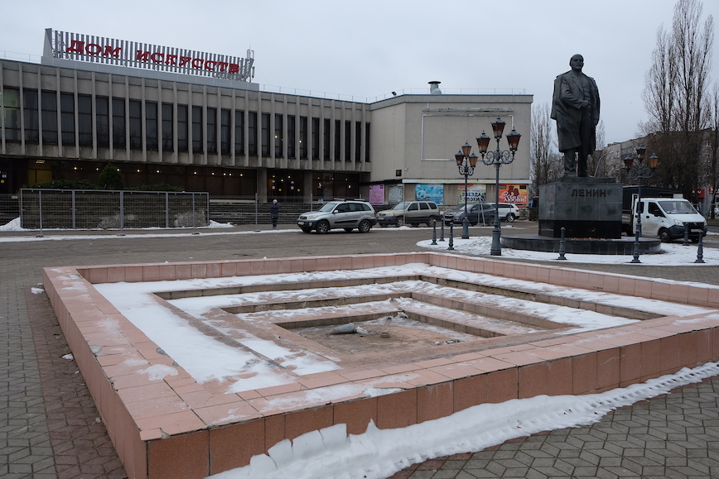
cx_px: 365
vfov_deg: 46.4
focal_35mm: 28
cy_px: 238
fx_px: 559
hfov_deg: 65.5
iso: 400
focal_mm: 18
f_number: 3.6
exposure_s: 1/125
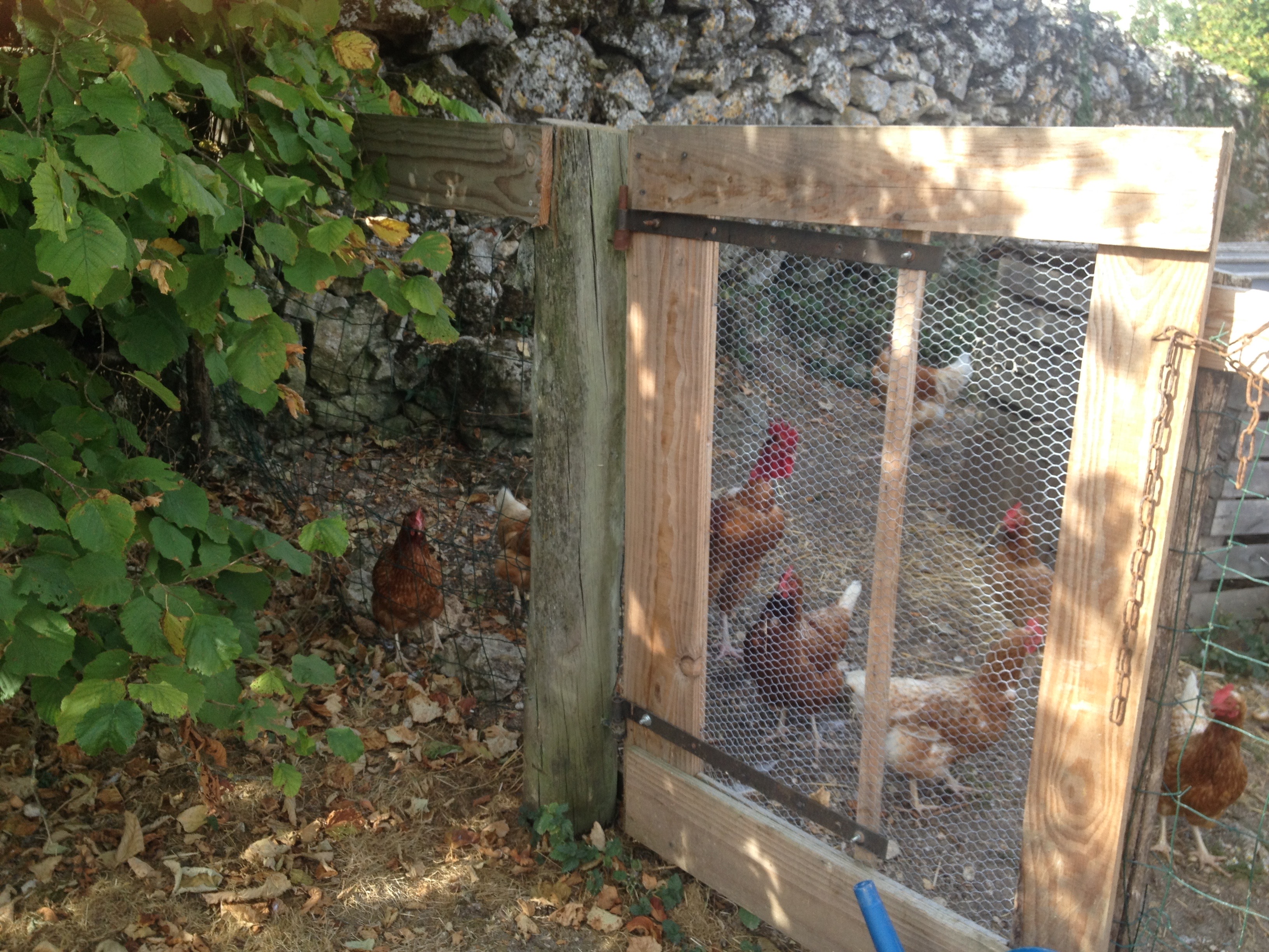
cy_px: 476
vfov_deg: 40.7
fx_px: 1283
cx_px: 634
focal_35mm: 35
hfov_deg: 52.6
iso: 50
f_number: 2.4
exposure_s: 1/315
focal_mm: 4.28
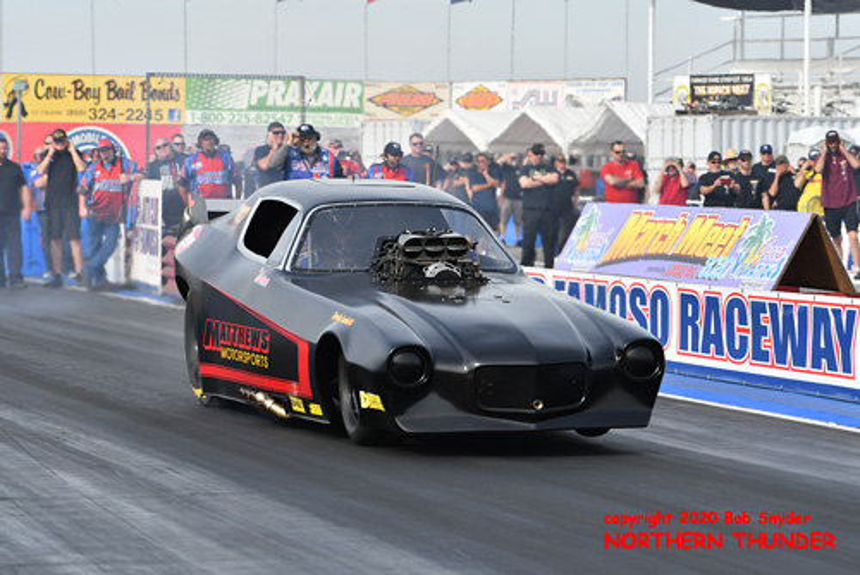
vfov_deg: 9.2
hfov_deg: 13.7
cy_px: 288
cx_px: 430
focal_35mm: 150
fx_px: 3585
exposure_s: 1/1000
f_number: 5.6
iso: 250
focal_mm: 100
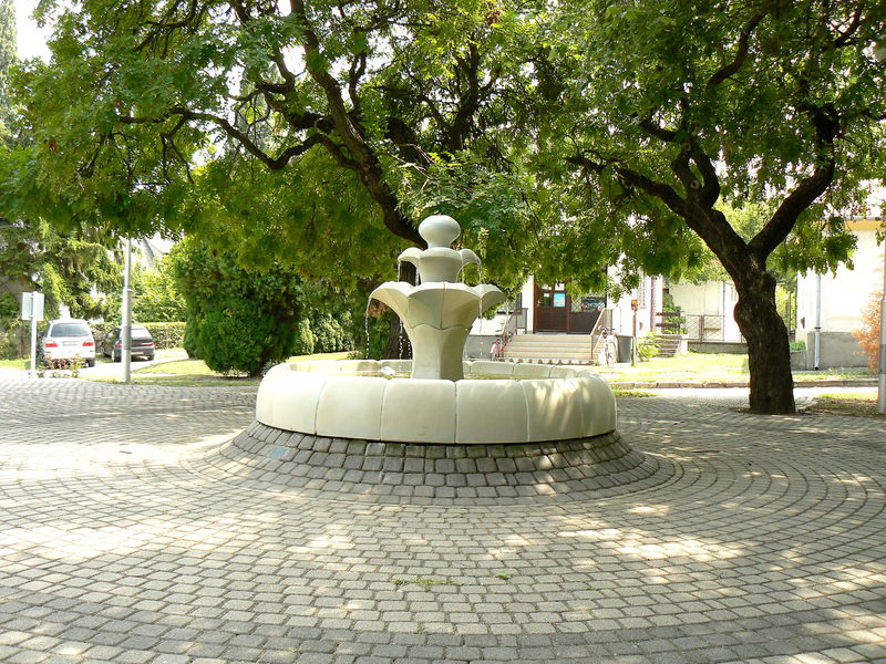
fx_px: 921
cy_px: 332
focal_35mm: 36
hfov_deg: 51.4
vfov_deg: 39.7
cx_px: 443
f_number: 3.6
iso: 100
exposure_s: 1/320
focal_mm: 6
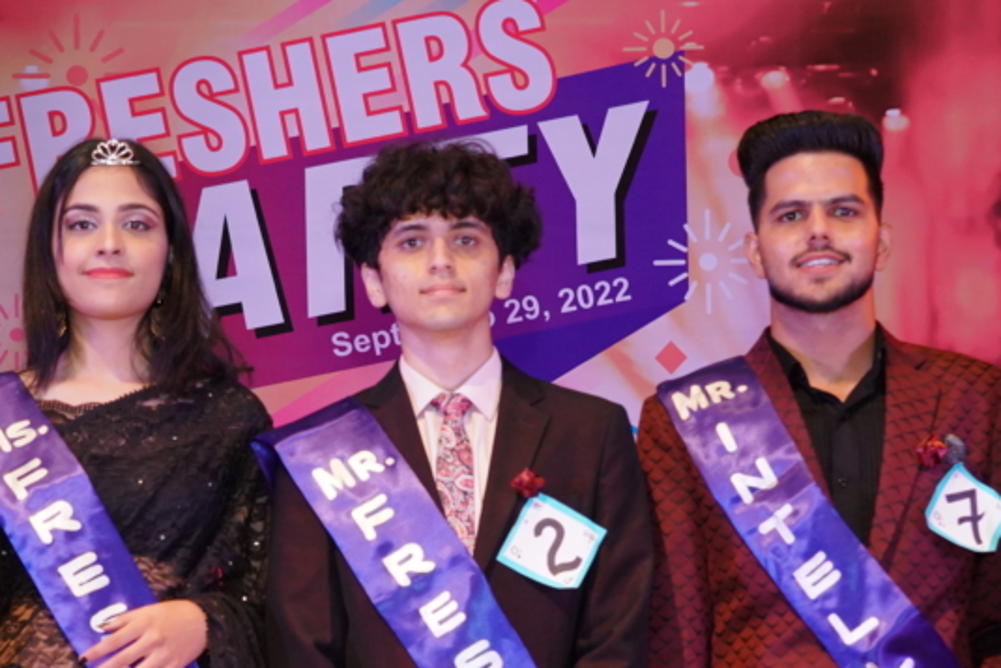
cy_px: 729
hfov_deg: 18.1
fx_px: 3115
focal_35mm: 112
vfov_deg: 12.0
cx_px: 256
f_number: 5
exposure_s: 1/125
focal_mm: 39
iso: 1600
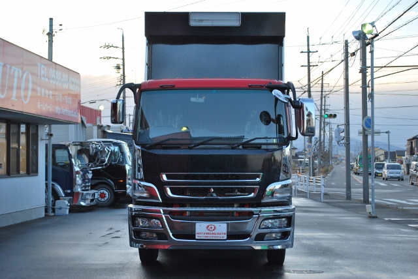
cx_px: 209
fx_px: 732
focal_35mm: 63
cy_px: 140
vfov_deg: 21.6
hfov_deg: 31.9
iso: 140
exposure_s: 1/125
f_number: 5.6
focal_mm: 42
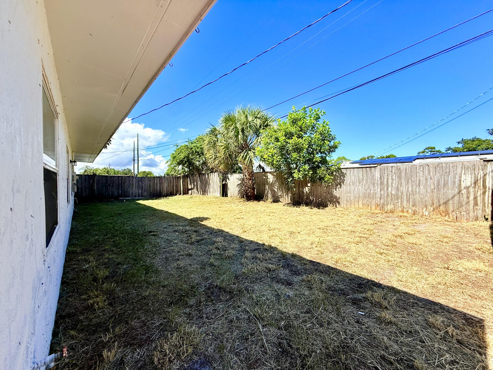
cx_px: 246
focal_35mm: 14
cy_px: 185
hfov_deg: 102.1
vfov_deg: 85.7
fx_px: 199
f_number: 2.2
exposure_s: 1/1745
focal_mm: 2.22
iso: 50
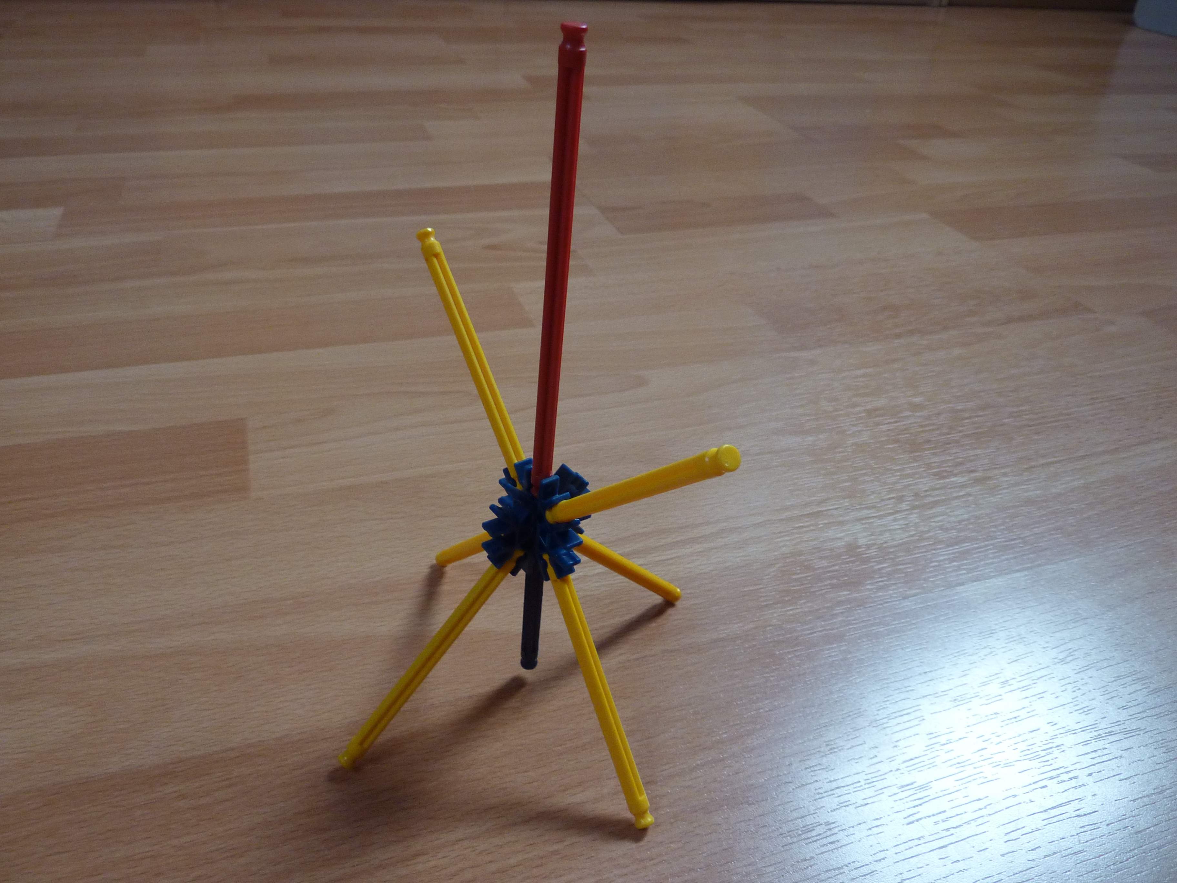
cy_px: 442
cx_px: 588
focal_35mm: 25
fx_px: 850
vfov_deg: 54.9
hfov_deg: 69.4
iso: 200
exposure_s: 1/30
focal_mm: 4.1
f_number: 3.3
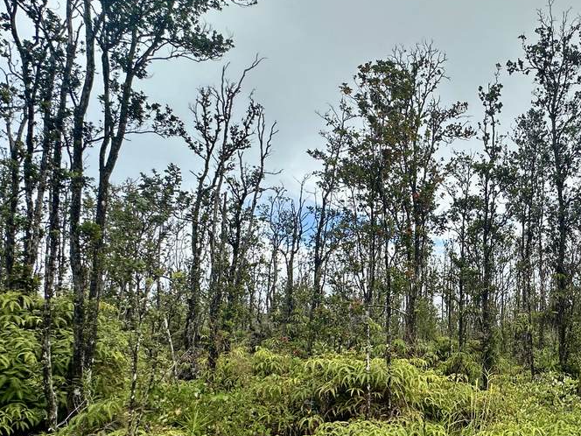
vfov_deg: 49.9
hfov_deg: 57.7
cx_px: 503
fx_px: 453
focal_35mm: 27
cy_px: 309
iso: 50
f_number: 2.2
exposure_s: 1/1595
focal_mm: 2.22
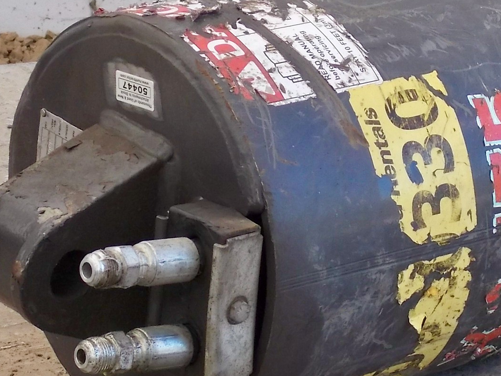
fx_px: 4038
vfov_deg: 5.3
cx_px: 358
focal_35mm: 279
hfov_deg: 7.1
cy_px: 173
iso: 160
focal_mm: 23
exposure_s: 1/60
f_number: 6.5
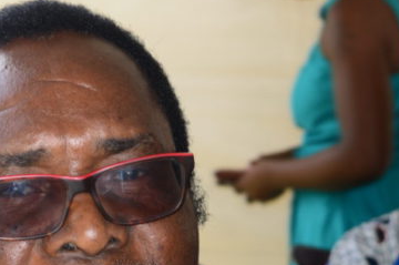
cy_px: 327
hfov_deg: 10.0
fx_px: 2269
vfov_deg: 6.6
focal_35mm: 205
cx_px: 86
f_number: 8
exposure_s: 1/60
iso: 100
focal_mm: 48
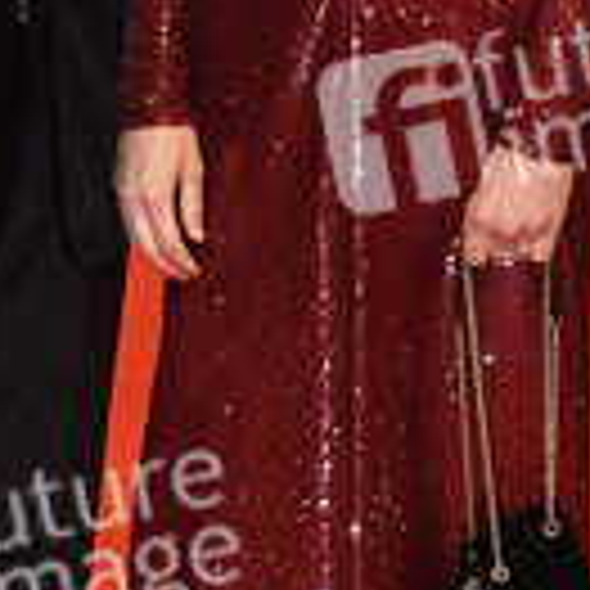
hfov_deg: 15.9
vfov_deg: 15.4
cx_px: 140
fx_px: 2102
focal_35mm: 109
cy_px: -117
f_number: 5.6
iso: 1250
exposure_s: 1/125
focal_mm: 28
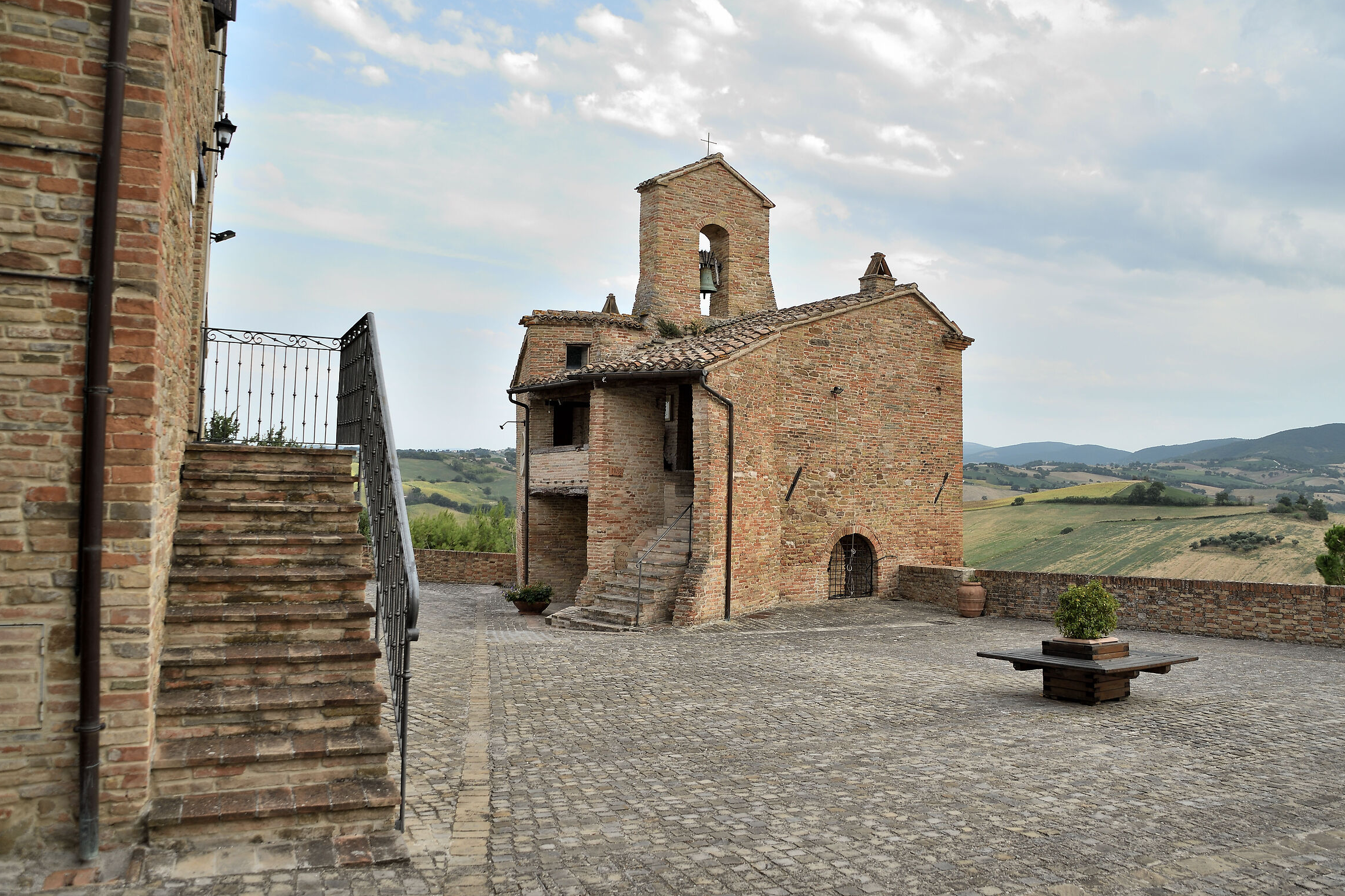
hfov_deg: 71.5
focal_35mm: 25
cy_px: 430
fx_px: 934
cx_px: 694
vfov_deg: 51.3
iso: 100
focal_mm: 16
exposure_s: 1/100
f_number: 5.6
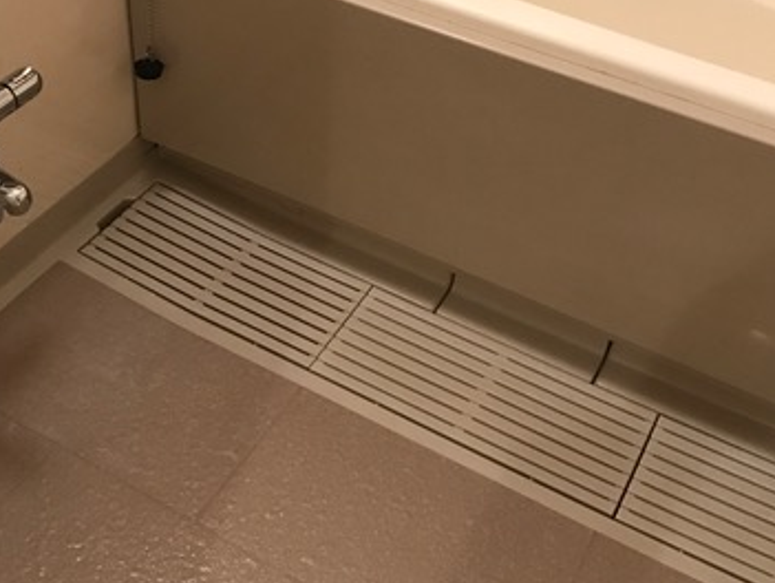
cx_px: 378
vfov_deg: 28.2
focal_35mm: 51
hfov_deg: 37.5
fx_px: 1143
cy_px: 141
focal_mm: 3.99
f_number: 1.8
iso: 64
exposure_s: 1/17
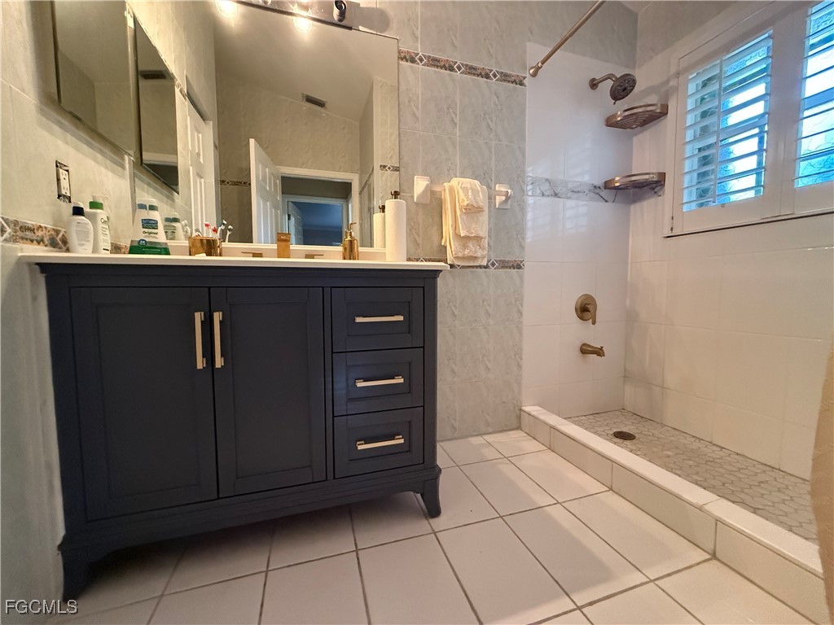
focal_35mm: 14
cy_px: 312
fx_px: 337
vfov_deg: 85.7
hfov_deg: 102.1
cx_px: 417
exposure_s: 1/60
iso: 1000
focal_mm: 2.22
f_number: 2.2
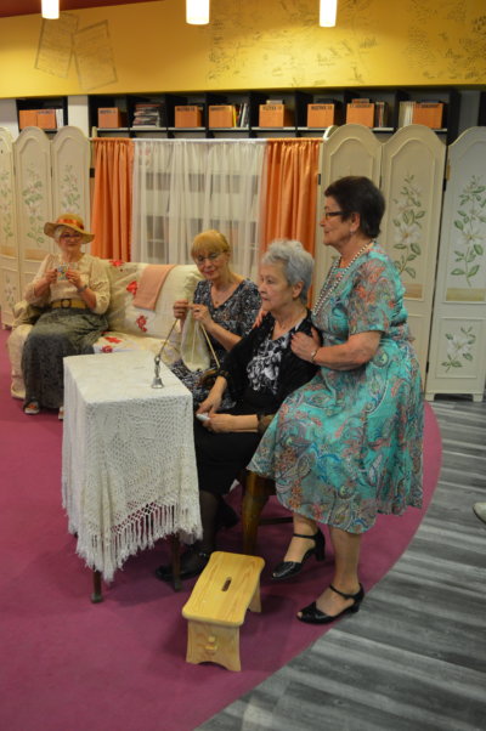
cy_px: 366
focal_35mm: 34
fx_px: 700
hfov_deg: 38.3
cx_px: 243
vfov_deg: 55.2
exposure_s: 1/60
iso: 1000
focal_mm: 23
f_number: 3.8
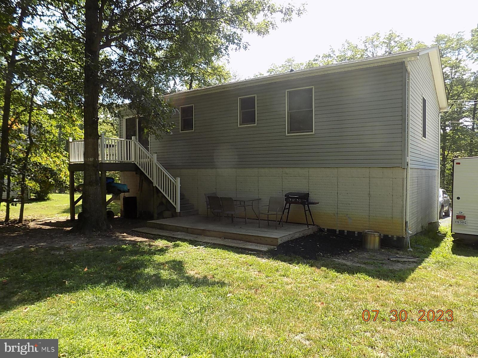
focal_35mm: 24
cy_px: 179
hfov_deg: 71.6
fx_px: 331
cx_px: 239
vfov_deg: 56.8
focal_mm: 4.3
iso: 80
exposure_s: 1/320
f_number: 3.1
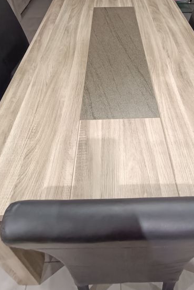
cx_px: 117
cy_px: 89
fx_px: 242
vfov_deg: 60.0
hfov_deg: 43.4
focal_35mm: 30
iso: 867
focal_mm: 1.66
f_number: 2.2
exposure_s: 1/25
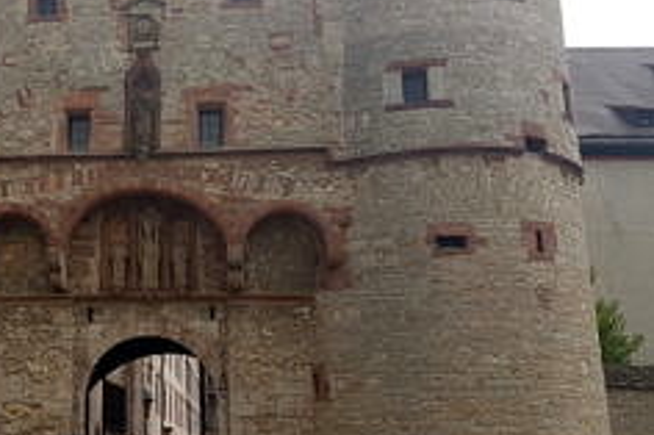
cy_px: 199
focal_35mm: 49
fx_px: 890
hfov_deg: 37.7
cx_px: 65
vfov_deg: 27.5
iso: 40
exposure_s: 1/190
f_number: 1.7
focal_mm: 4.2
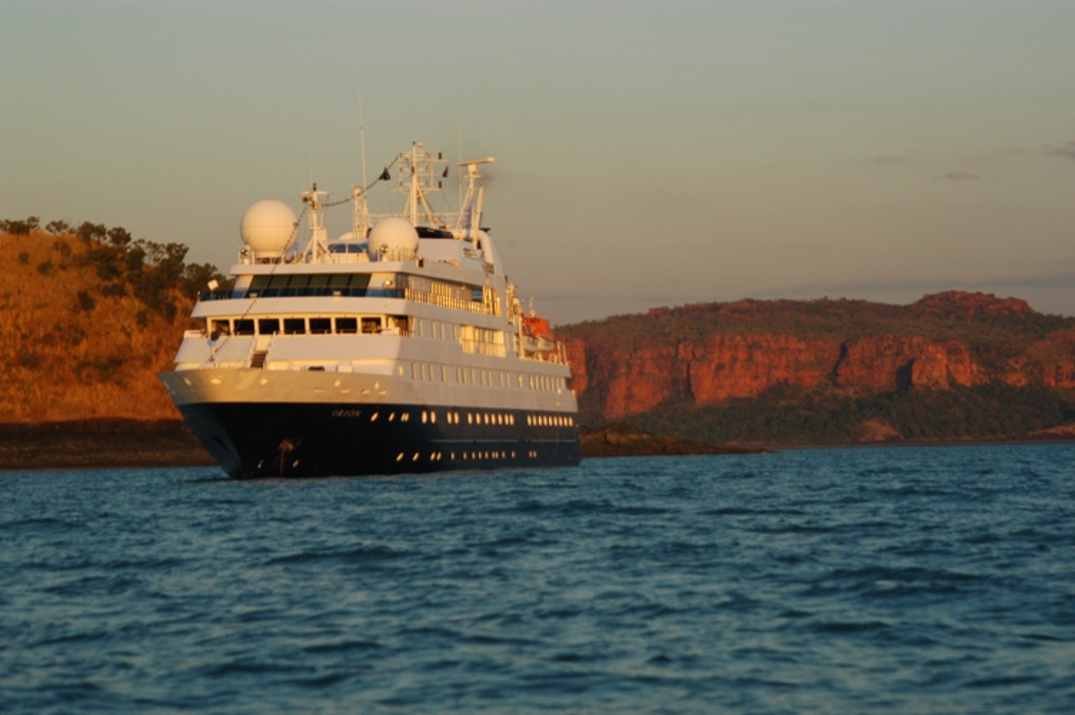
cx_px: 538
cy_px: 358
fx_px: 4386
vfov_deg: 9.3
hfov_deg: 14.0
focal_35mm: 147
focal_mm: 98
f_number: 6.3
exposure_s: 1/640
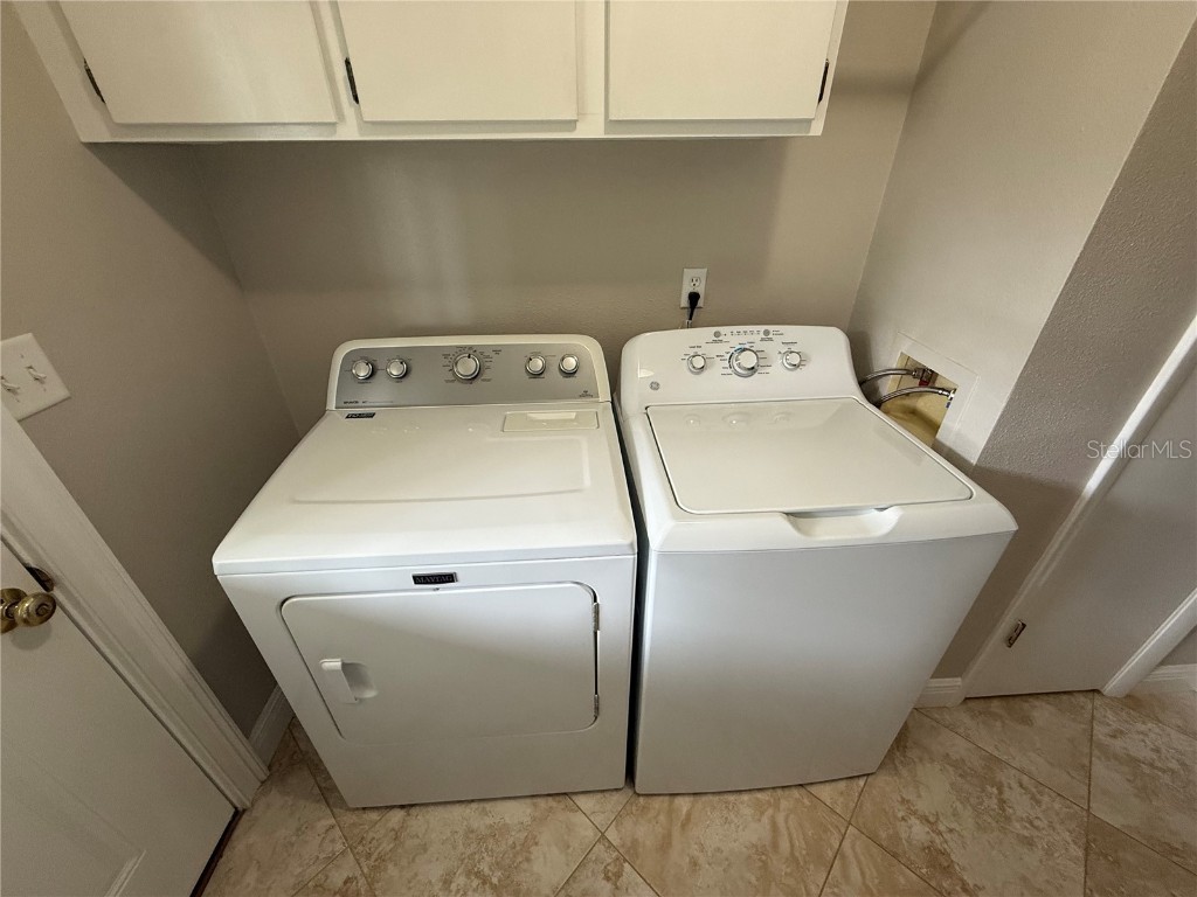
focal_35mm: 14
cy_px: 448
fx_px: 484
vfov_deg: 85.7
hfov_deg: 102.1
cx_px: 598
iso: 250
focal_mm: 2.22
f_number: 2.2
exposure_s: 1/120
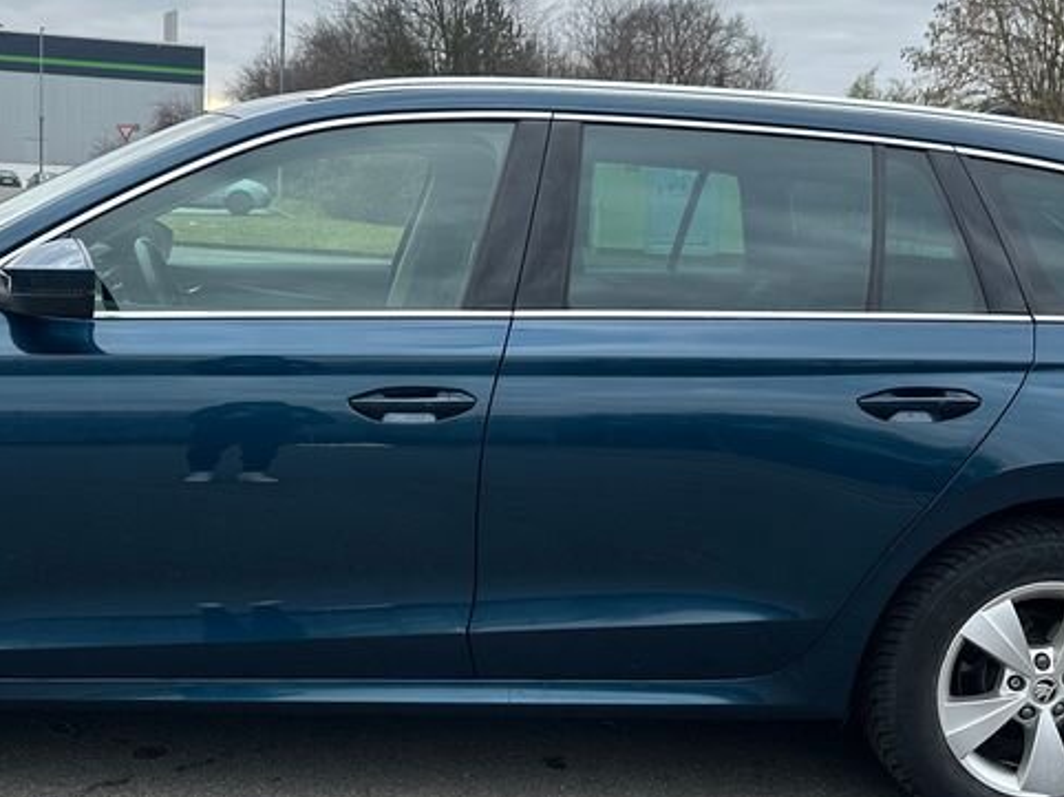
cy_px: 406
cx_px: 384
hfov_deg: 37.2
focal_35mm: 51
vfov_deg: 28.5
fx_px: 1567
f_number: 1.78
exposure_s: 1/1639
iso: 80
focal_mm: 6.86
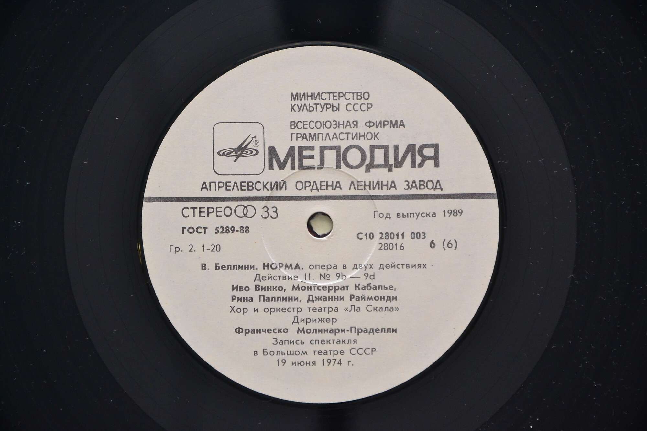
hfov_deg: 13.0
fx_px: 2830
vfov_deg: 8.7
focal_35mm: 158
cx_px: 324
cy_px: 216
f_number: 7.1
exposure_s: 1/200
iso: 1600
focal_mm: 105
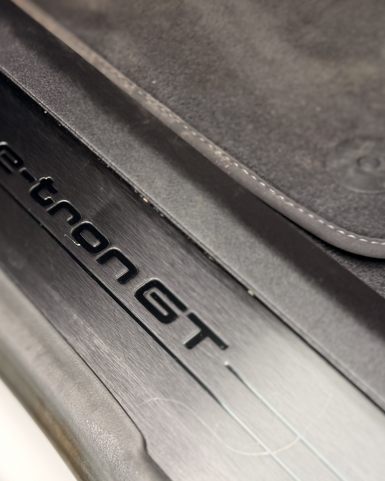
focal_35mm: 63
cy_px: 241
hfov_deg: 24.0
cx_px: 98
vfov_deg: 30.0
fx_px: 897
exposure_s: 1/79
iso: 200
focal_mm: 6.76
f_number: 1.78
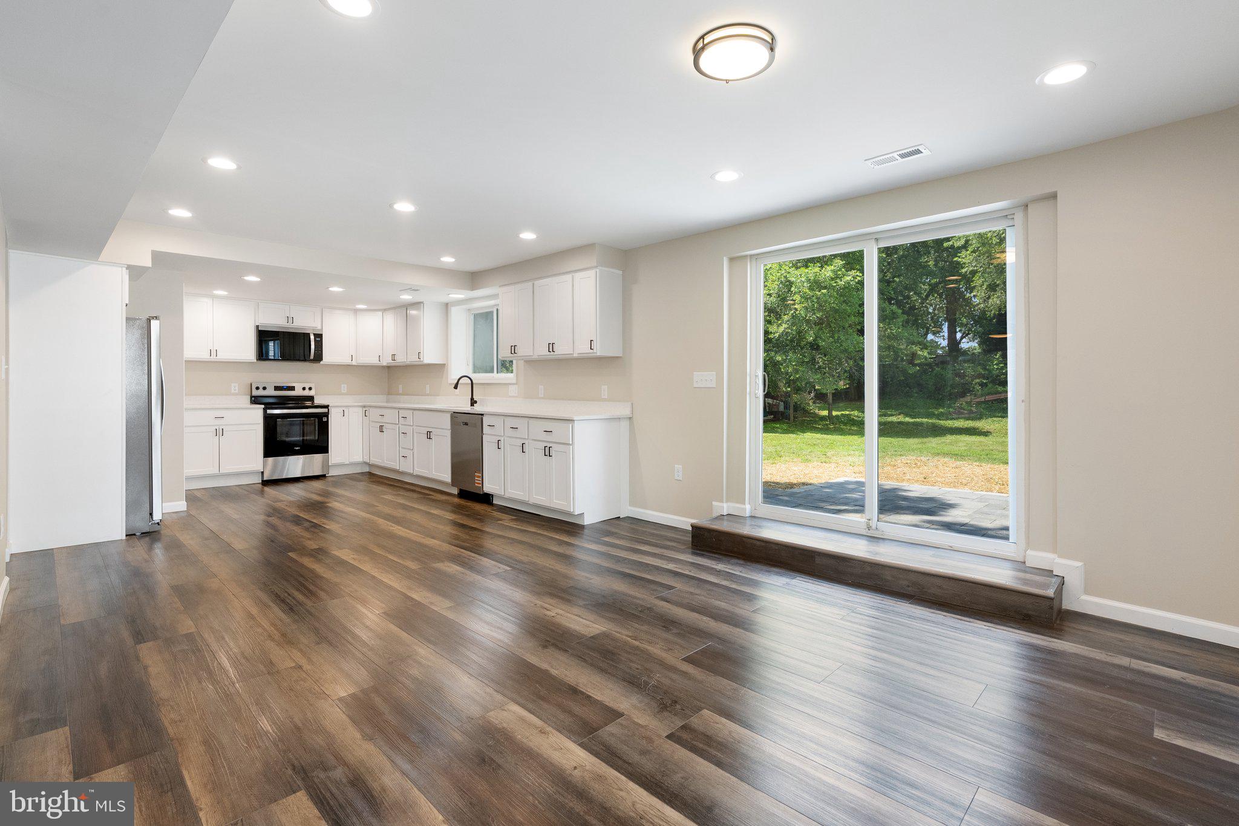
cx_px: 620
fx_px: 551
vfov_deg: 73.8
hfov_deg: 96.7
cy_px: 413
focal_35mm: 16
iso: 640
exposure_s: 1/320
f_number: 8
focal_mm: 16
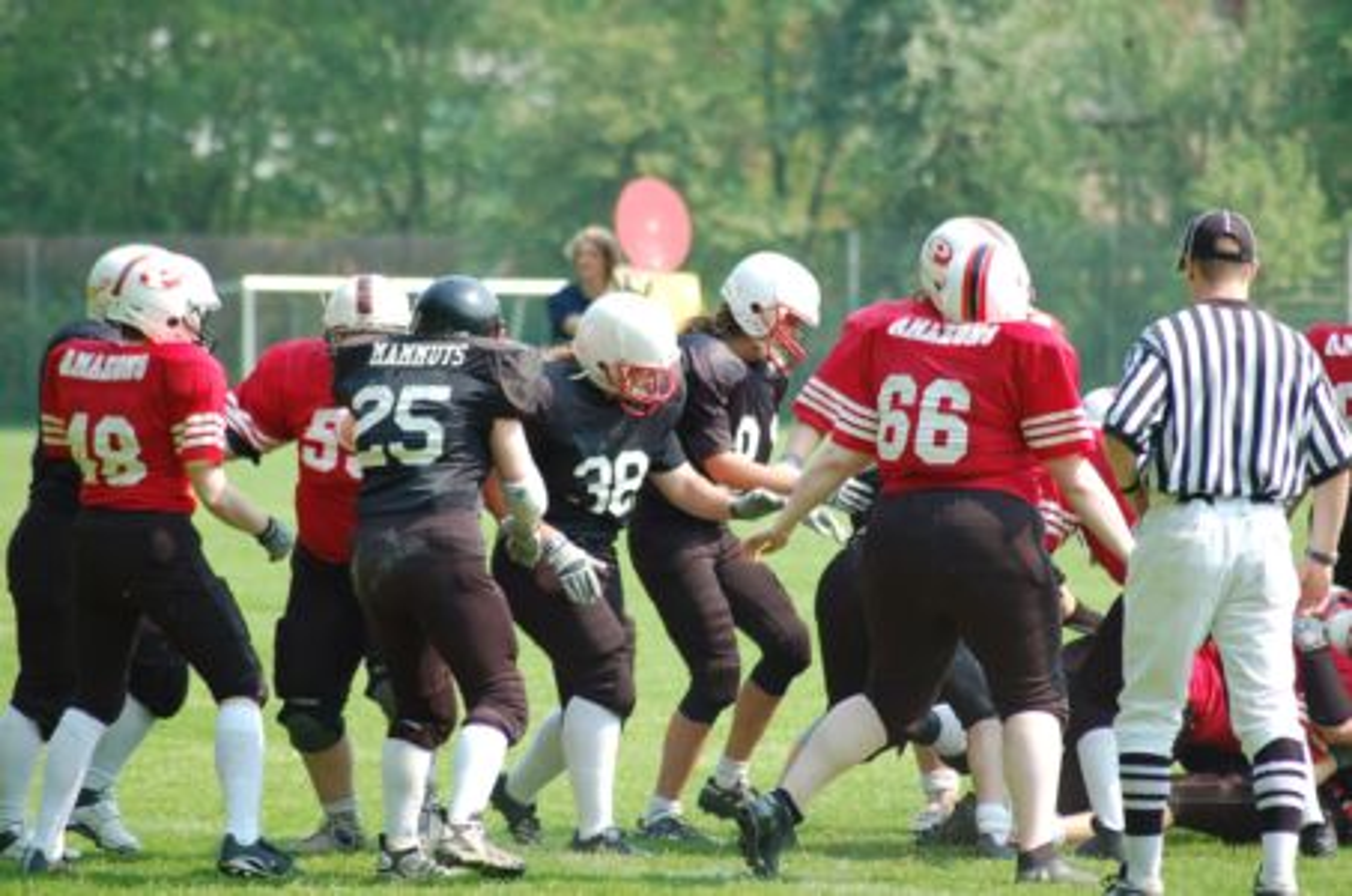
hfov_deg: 7.1
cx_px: 676
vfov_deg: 4.7
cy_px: 448
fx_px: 10962
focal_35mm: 292
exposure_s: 1/800
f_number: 5
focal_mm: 195
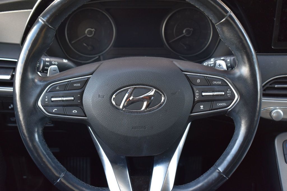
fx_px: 454
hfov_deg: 35.1
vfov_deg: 23.8
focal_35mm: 57
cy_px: 96
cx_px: 144
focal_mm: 38
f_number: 6.3
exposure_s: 1/20
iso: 400
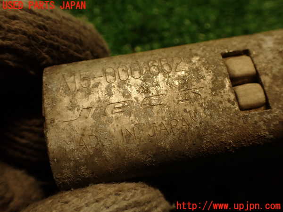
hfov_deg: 56.8
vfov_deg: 44.2
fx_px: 262
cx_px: 142
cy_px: 106
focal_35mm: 32
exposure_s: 1/40
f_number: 2.4
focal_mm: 5.79
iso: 200
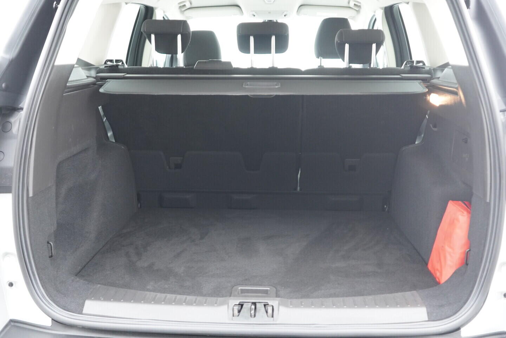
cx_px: 253
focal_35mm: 36
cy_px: 169
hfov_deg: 53.1
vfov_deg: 36.9
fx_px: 506
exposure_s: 1/40
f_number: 2.8
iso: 1600
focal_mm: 24
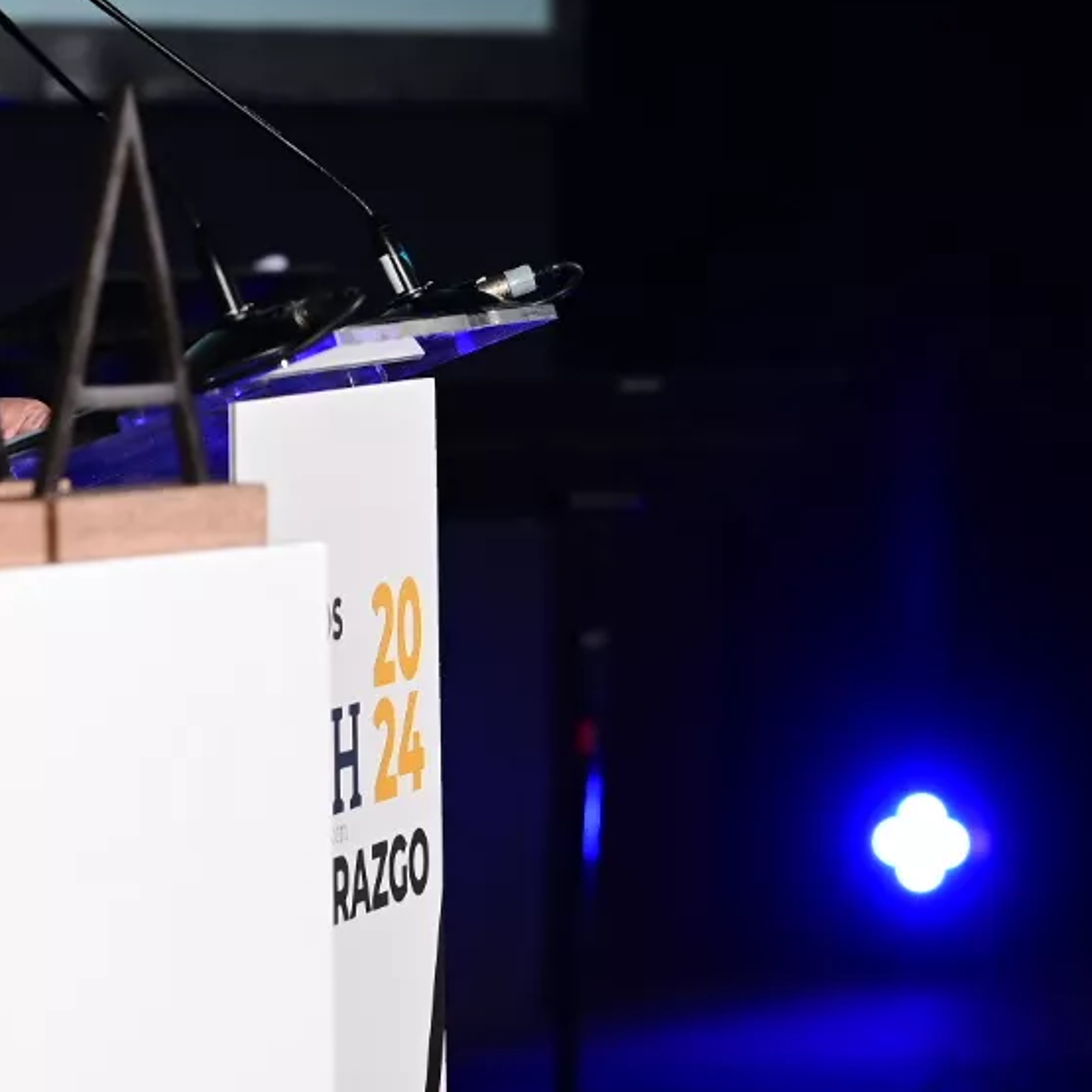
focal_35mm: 211
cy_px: 183
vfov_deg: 8.3
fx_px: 7531
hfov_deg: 8.3
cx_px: 663
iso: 1000
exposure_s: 1/400
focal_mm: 85
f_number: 2.8
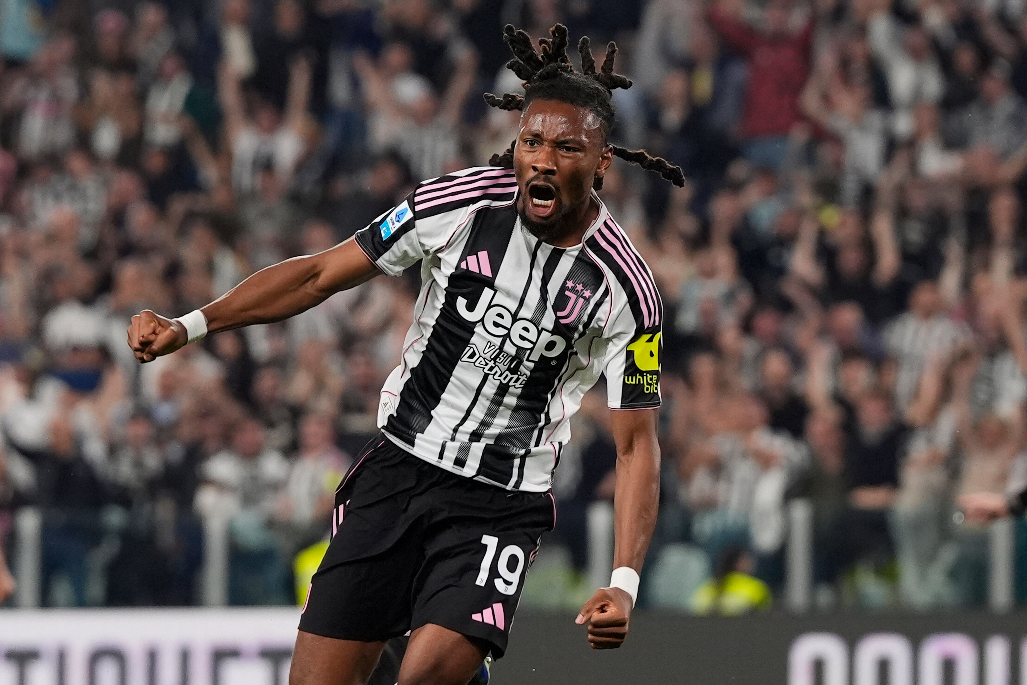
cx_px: 514
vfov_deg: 6.9
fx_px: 5705
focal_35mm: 200
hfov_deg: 10.3
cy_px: 342
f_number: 3.5
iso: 2000
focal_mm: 200
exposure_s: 1/1250
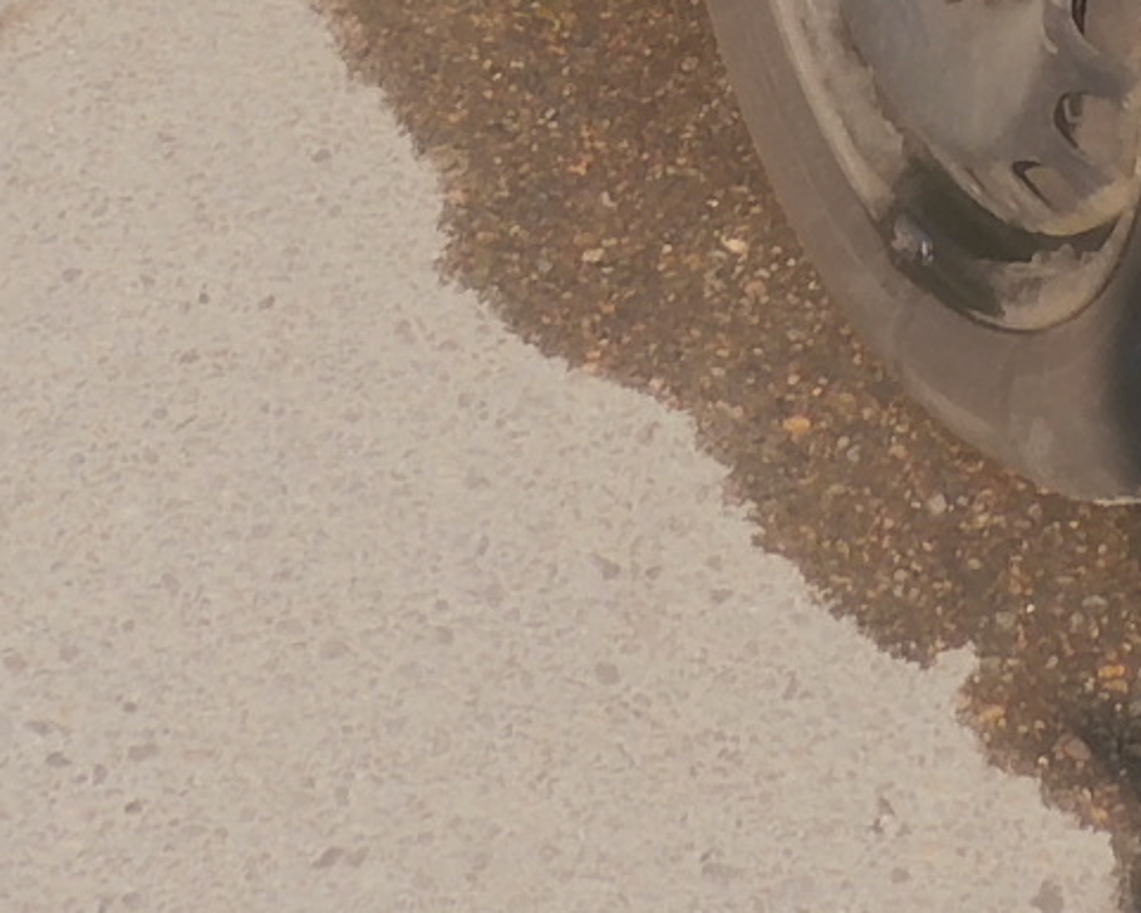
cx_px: 1442
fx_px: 5370
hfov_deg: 11.8
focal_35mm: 159
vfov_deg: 8.9
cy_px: -1155
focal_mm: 4.3
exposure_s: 1/500
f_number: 3.4
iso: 100
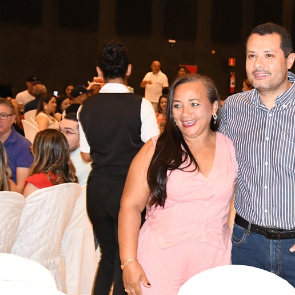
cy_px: 145
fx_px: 829
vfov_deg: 20.2
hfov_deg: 19.7
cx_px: 284
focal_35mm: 86
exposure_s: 1/80
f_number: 6.3
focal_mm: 34
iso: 8000
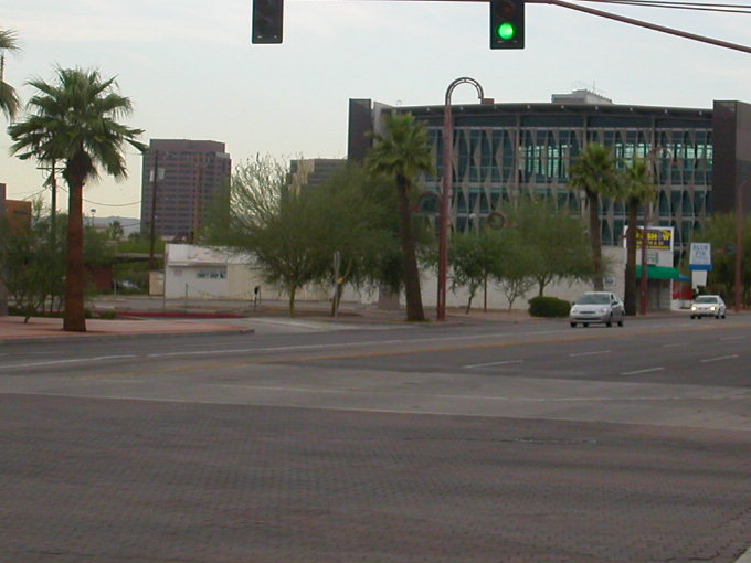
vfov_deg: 13.4
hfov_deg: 17.8
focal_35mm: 110
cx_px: 503
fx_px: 2386
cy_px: 211
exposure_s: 1/574
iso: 100
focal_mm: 11.1
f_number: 3.8
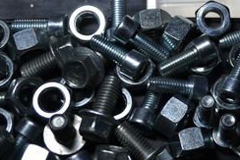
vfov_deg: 10.9
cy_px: 81
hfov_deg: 16.0
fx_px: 840
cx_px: 225
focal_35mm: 126
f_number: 4.8
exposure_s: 1/2
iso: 100
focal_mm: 32
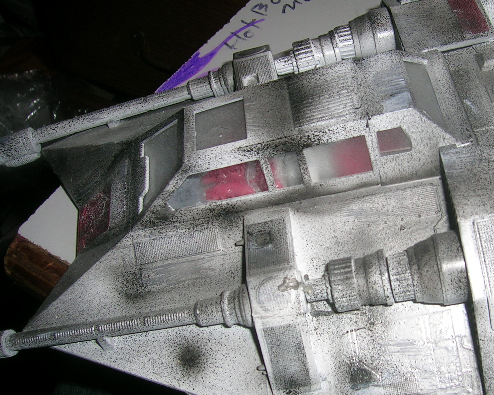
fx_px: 687
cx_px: 333
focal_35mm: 47
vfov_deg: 32.0
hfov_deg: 39.0
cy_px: 231
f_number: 4.8
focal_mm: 5.4
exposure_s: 1/60.1
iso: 50
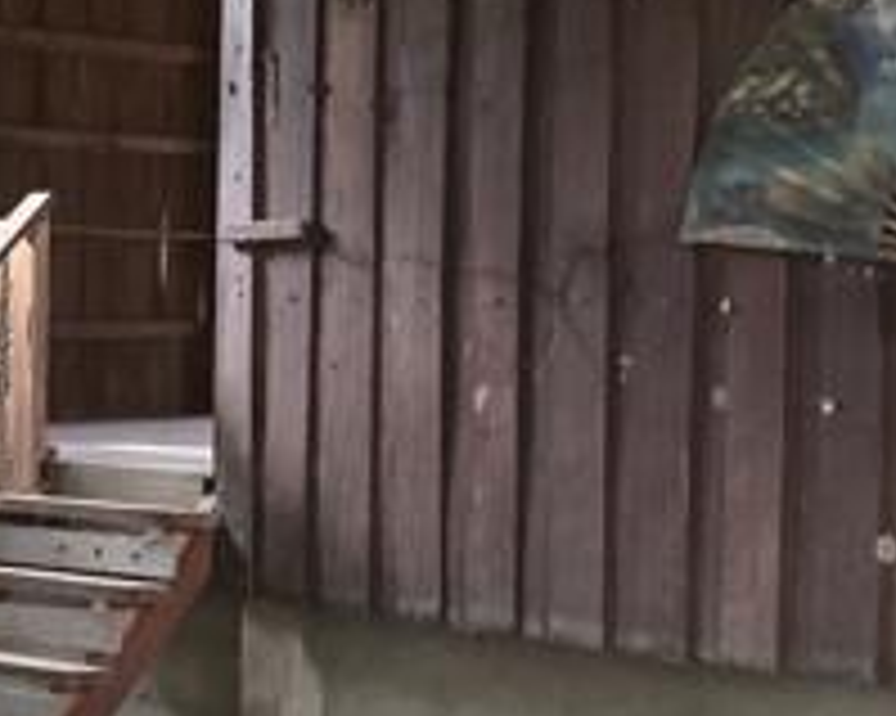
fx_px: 2491
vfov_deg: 16.3
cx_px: 275
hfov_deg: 20.3
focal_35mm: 94
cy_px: 223
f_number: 1.8
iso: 200
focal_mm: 3
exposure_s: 1/50
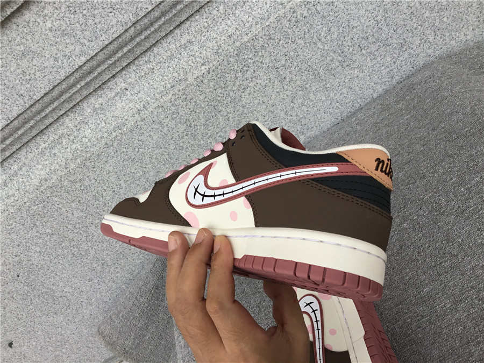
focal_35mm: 31
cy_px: 182
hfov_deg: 58.4
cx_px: 242
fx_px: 433
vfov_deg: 45.4
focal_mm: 3.3
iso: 25
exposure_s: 1/254
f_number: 2.4
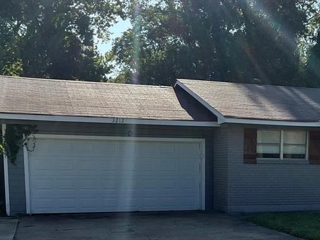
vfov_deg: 23.8
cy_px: 236
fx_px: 545
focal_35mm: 59
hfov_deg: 32.1
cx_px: 243
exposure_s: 1/1626
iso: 16
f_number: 1.8
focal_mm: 3
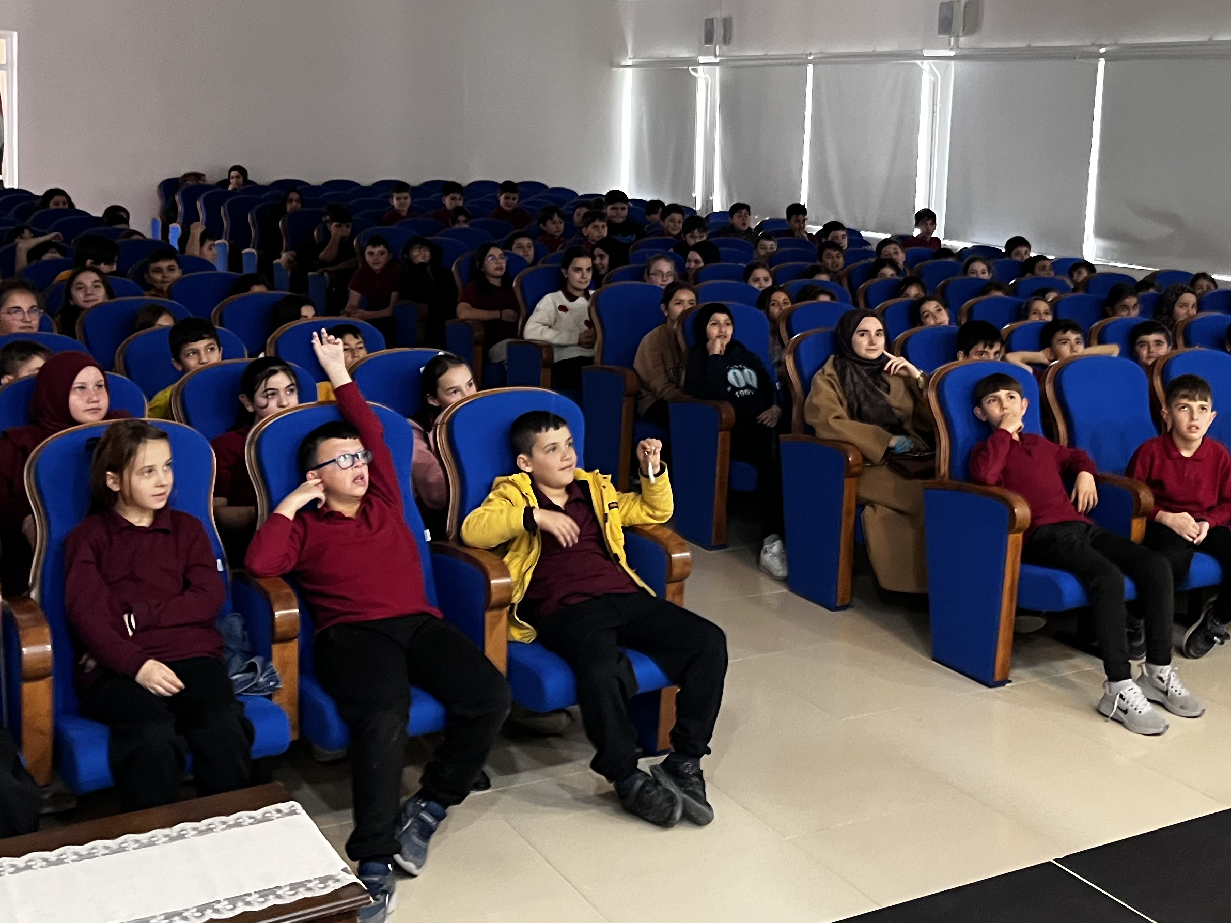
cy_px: 255
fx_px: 1565
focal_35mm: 44
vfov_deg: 32.4
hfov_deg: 42.7
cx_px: 737
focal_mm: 5.1
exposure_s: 1/33
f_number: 1.6
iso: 400
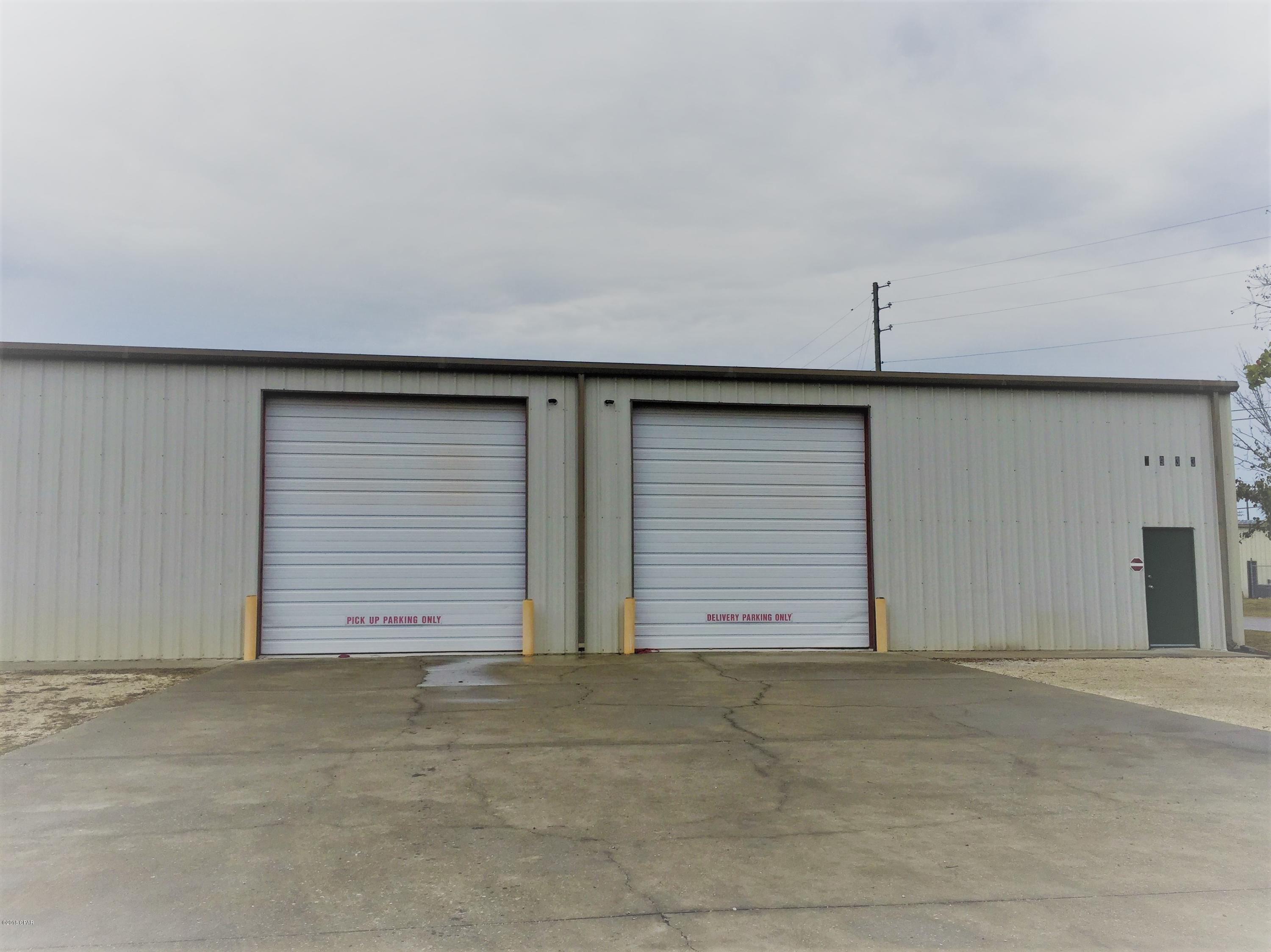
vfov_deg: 48.2
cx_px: 636
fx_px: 1064
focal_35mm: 29
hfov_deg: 61.7
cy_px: 476
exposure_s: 1/775
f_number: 2.2
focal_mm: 4.15
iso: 32
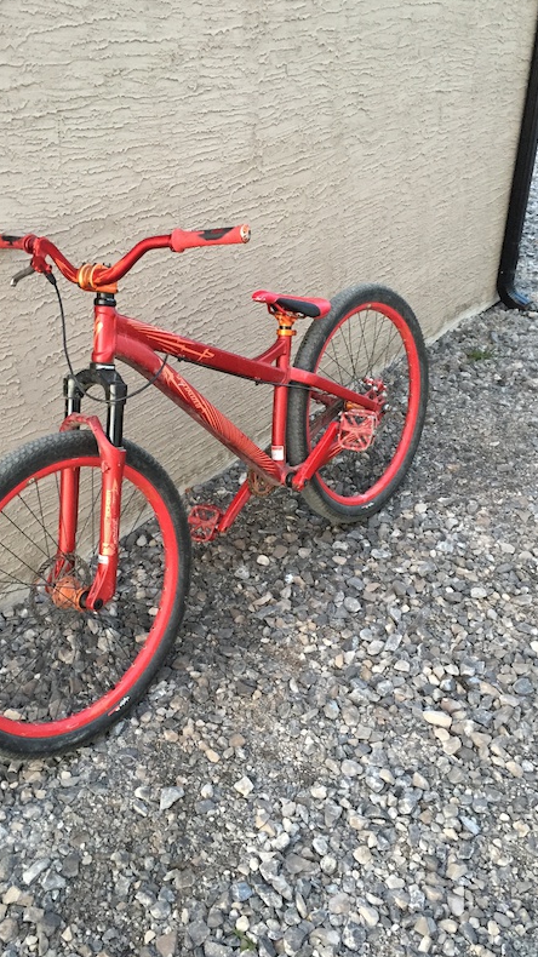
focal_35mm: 32
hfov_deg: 36.5
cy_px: 476
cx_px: 219
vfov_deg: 61.0
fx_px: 812
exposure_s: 1/24
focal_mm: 4.15
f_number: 2.2
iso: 250
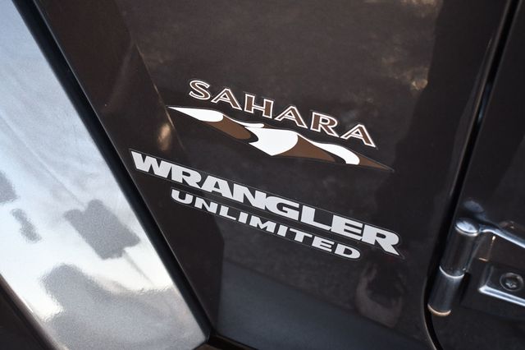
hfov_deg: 41.1
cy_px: 175
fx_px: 700
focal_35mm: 48
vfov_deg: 28.0
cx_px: 262
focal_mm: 32
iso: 900
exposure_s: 1/125
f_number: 4.5
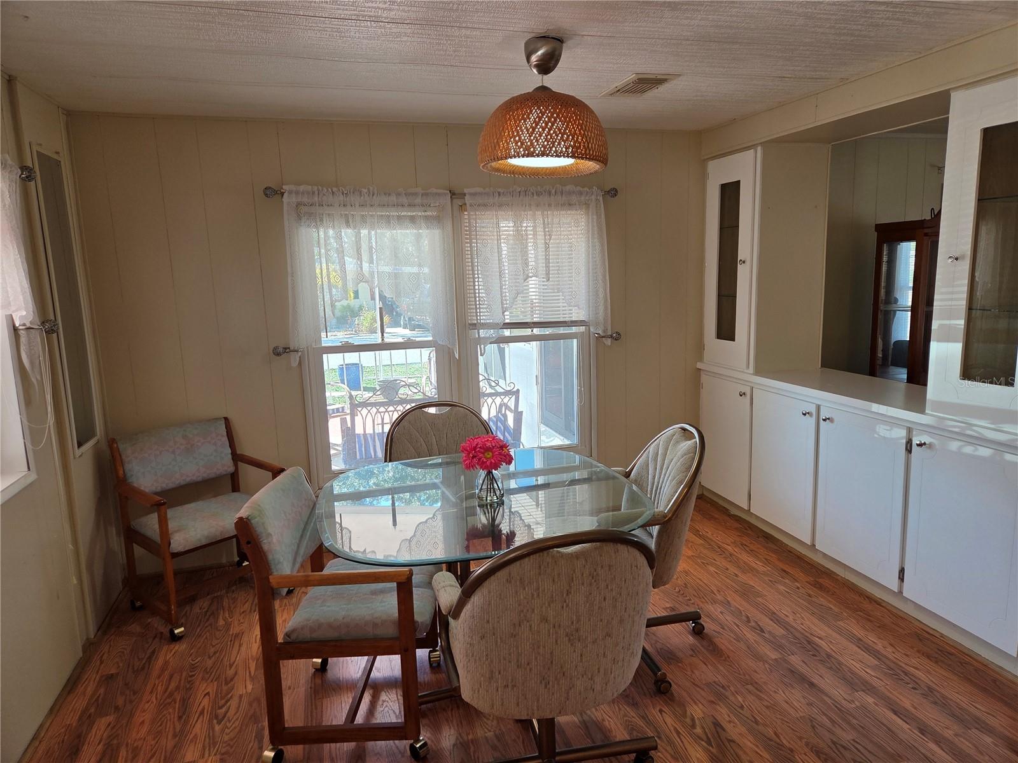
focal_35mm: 23
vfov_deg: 58.9
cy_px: 382
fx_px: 676
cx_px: 509
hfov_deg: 73.9
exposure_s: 1/120
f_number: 1.8
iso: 100
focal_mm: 5.4
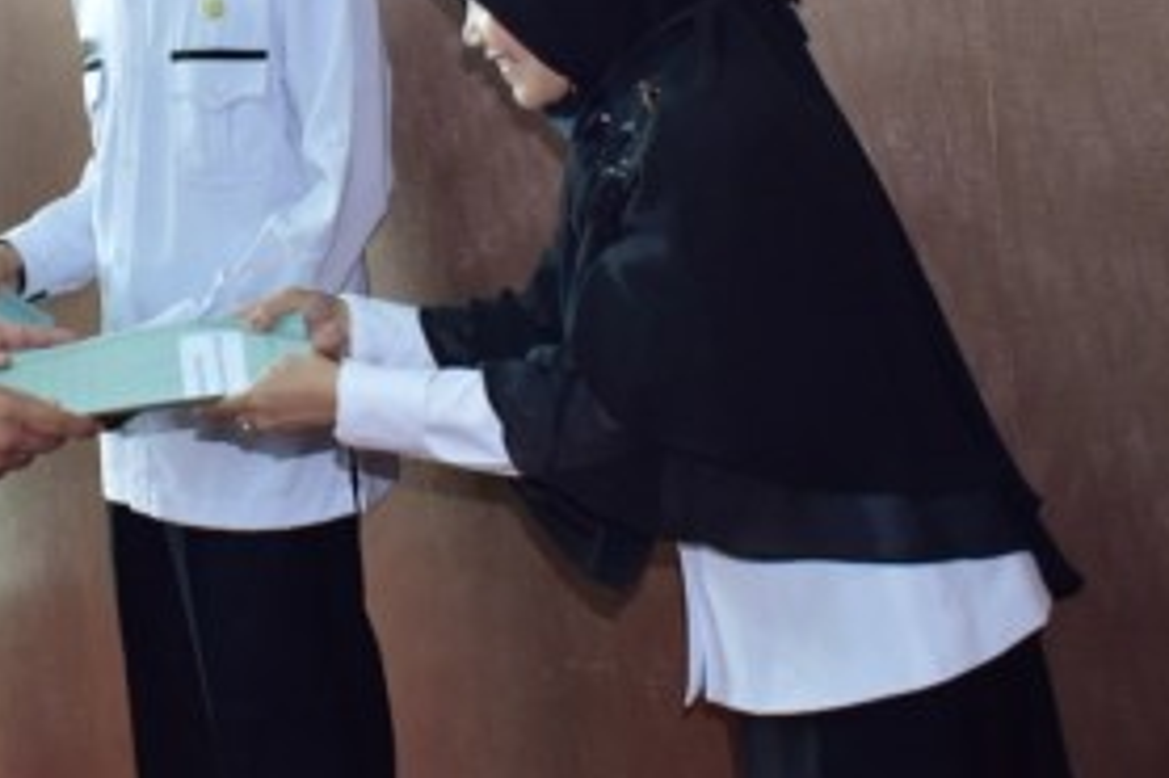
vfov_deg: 19.9
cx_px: 240
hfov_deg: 29.0
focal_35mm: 68
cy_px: 282
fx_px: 2209
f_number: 3.8
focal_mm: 21
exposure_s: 1/100
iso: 1000
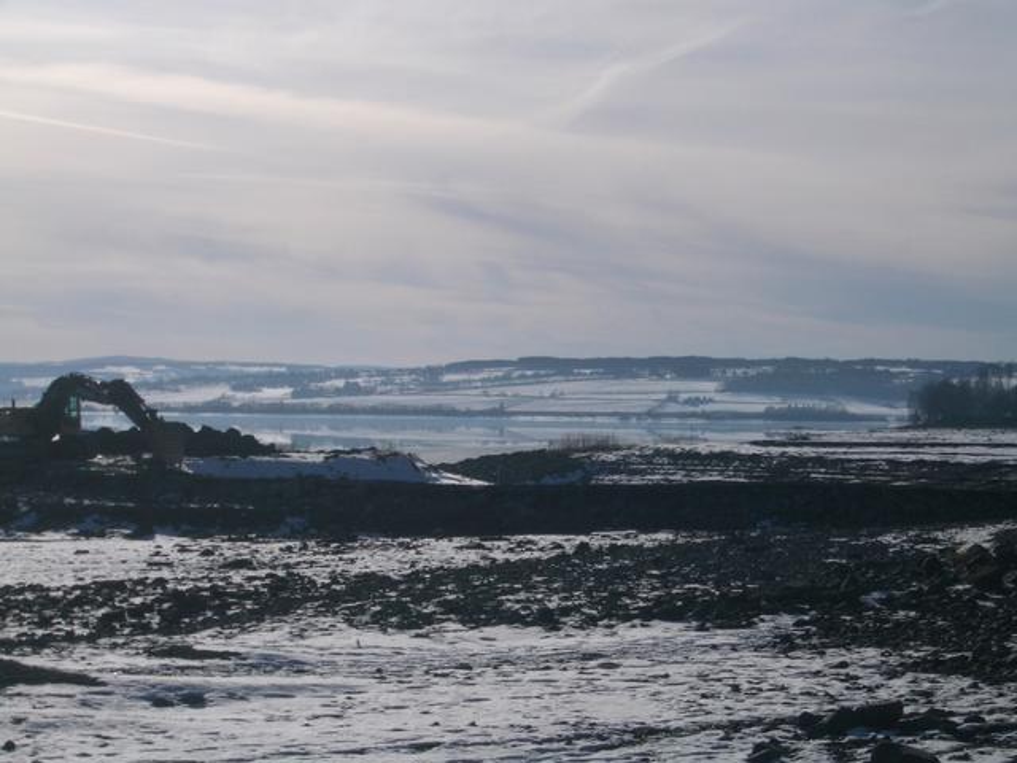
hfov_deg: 18.7
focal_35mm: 105
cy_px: 382
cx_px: 508
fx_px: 3085
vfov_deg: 14.1
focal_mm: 17.4
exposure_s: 1/640
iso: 50
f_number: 7.7
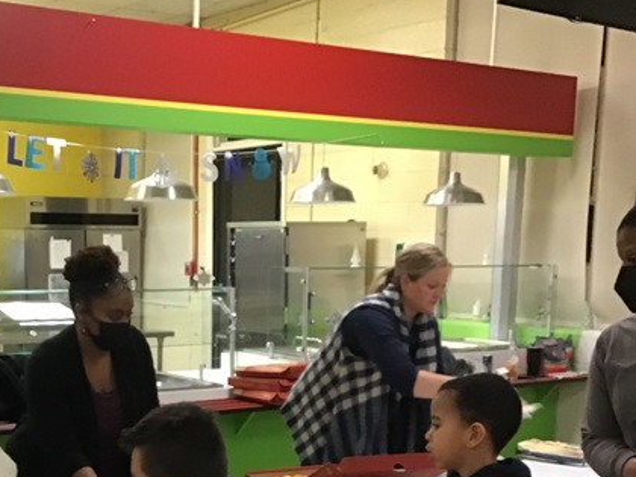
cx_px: 186
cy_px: 436
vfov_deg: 24.1
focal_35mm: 59
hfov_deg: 32.3
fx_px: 1084
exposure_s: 1/20
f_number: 2.4
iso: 200
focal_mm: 3.3
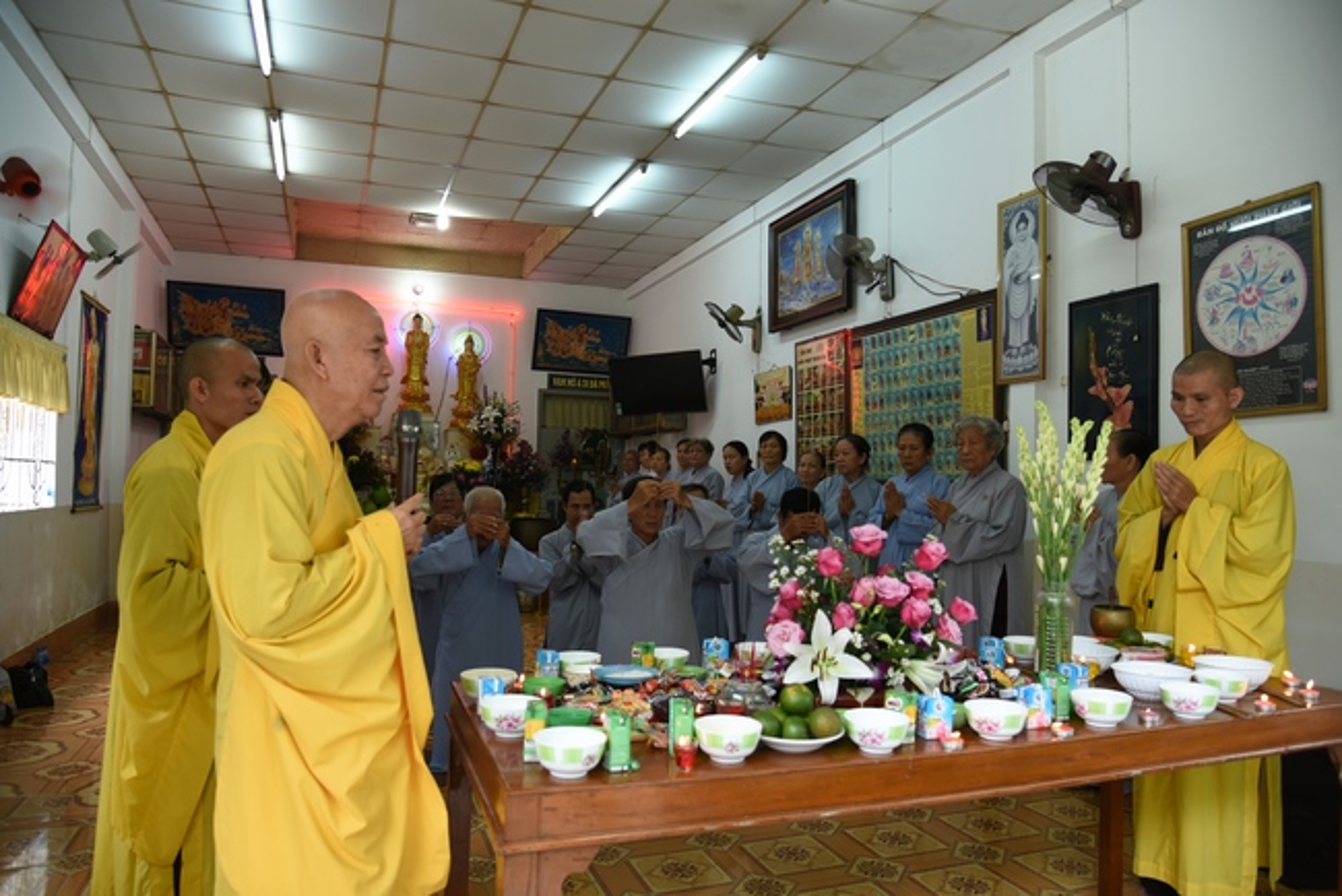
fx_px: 895
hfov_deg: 73.7
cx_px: 671
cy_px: 448
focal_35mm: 24
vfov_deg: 53.2
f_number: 4
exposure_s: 1/40
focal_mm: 24
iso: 320
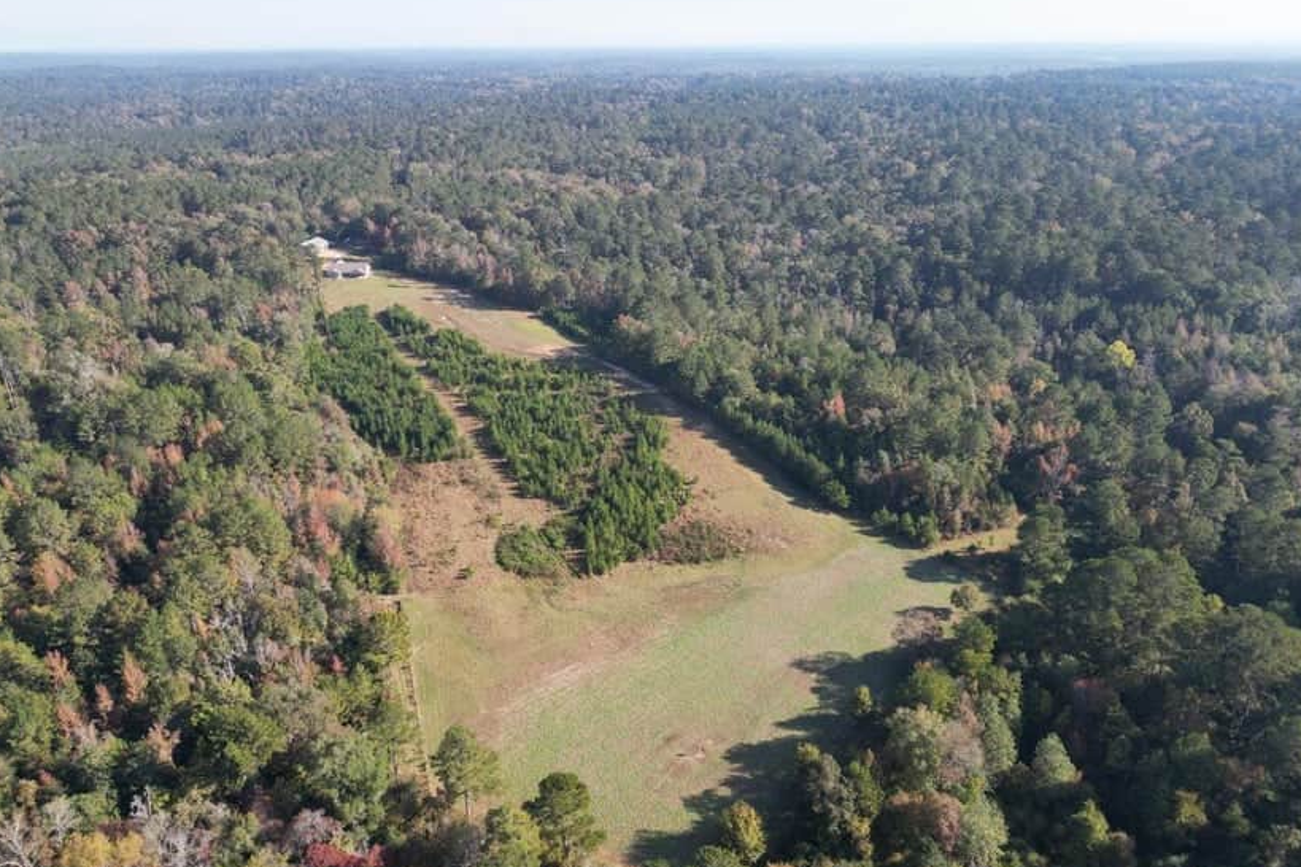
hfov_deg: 69.4
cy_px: 459
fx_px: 940
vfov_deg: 49.5
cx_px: 671
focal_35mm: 26
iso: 200
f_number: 1.7
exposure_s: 1/1250
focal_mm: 6.72
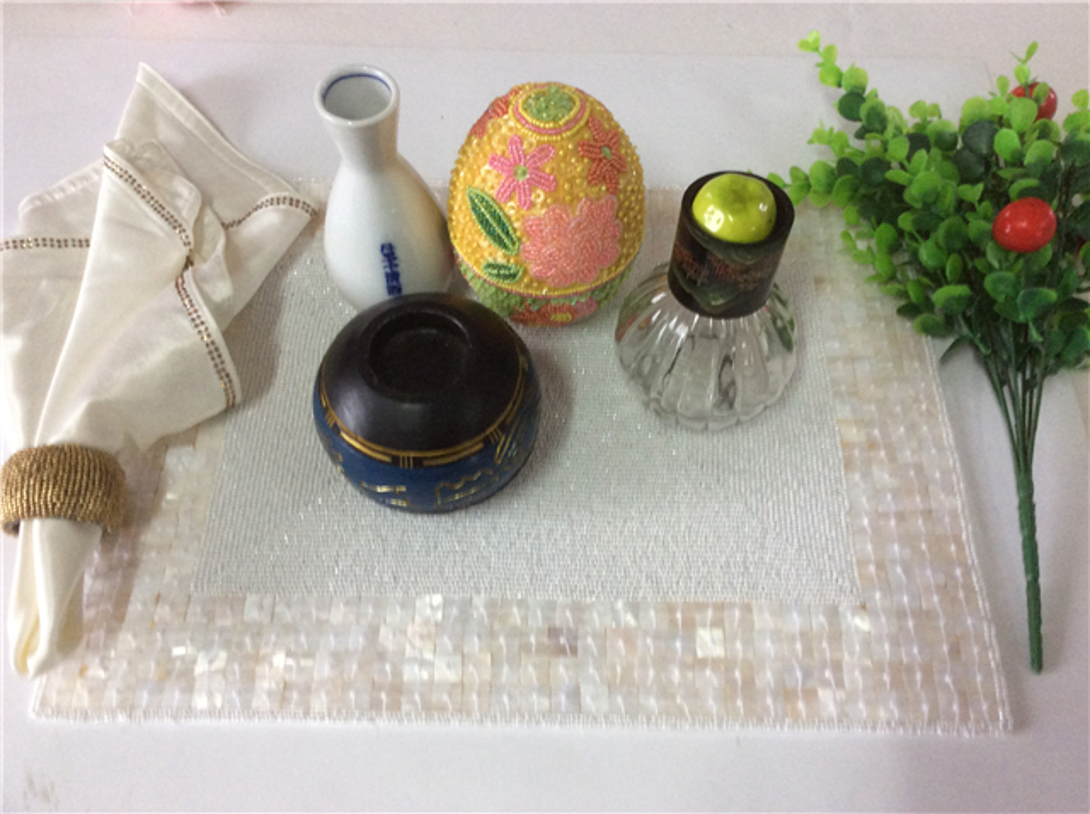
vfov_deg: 44.1
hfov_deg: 56.9
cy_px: 407
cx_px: 545
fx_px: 1006
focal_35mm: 32
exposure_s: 1/25
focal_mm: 3.3
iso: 100
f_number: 2.4
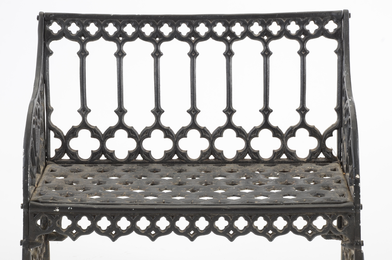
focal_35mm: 138
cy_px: 130
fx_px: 1500
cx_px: 196
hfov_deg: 14.9
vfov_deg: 9.9
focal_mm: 92
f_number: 11
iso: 200
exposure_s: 1/125
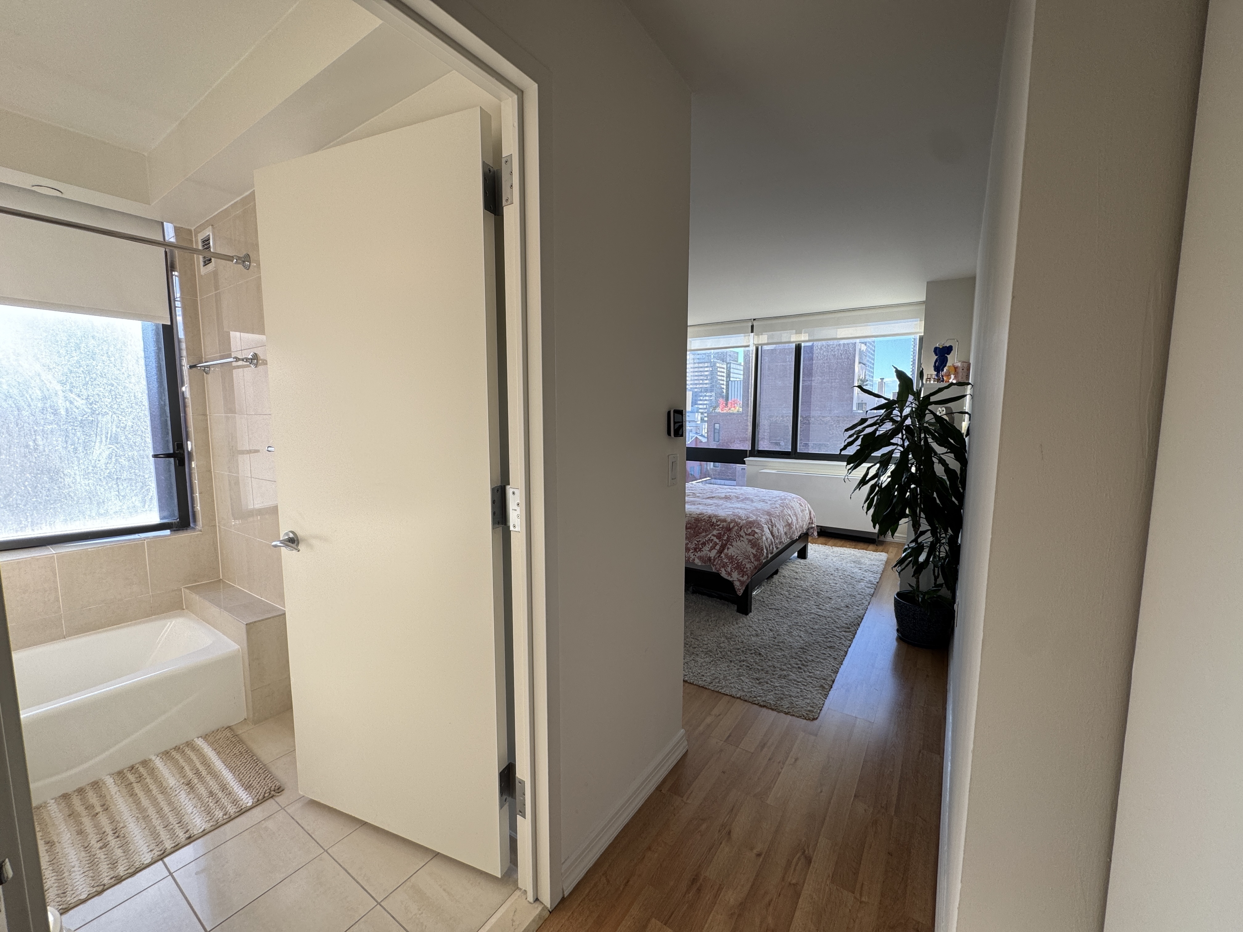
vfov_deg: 85.7
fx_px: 503
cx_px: 622
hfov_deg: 102.1
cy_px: 466
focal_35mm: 14
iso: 125
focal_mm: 2.22
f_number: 2.2
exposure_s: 1/120
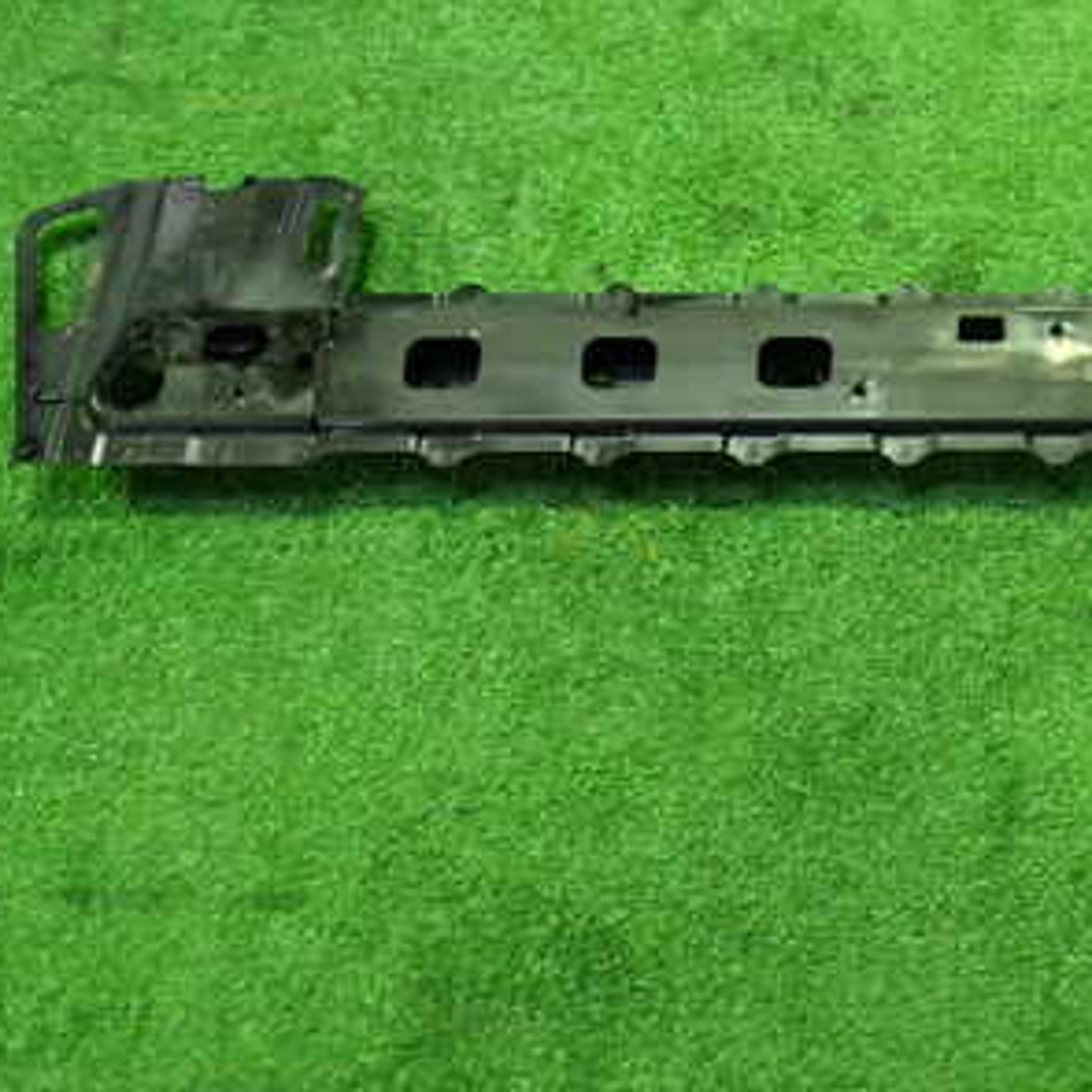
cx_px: 1059
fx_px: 1927
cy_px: 296
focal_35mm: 54
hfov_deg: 29.8
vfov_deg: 31.2
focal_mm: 5.4
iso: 640
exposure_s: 1/30
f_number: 2.3
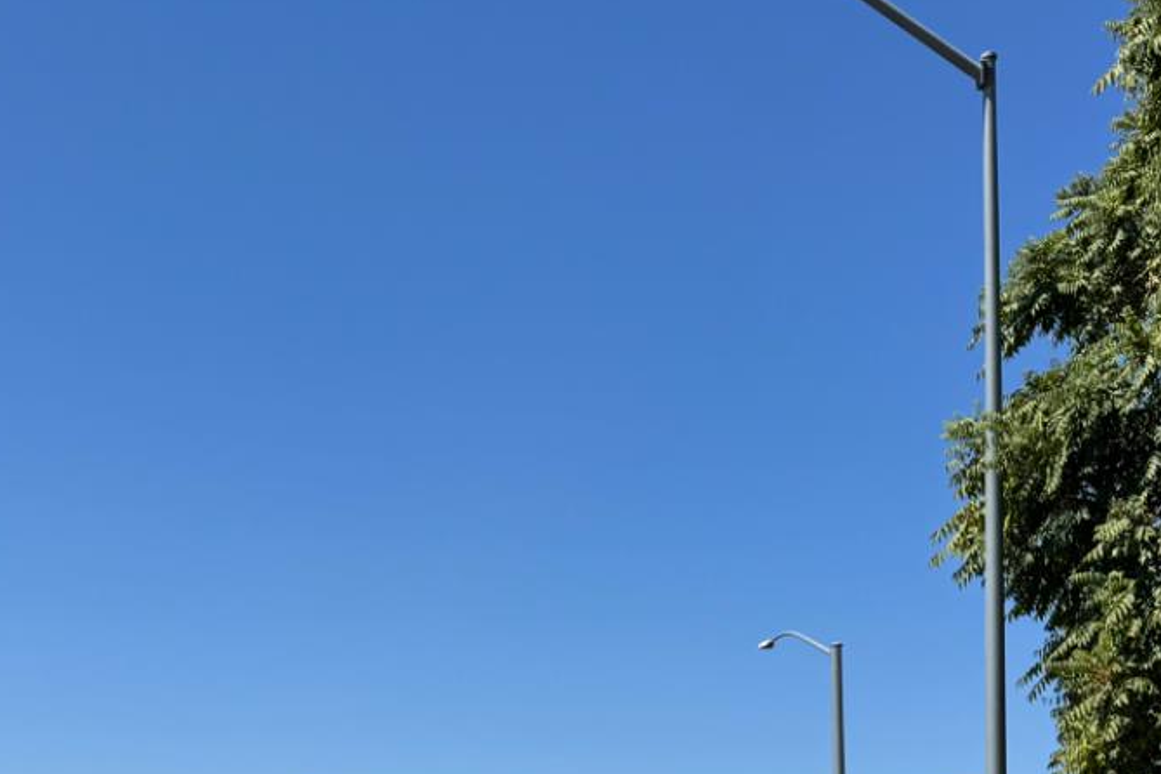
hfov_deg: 35.6
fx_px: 1806
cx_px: 644
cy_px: 966
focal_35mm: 56
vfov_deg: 22.1
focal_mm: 6.76
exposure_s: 1/5348
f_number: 1.78
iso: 80
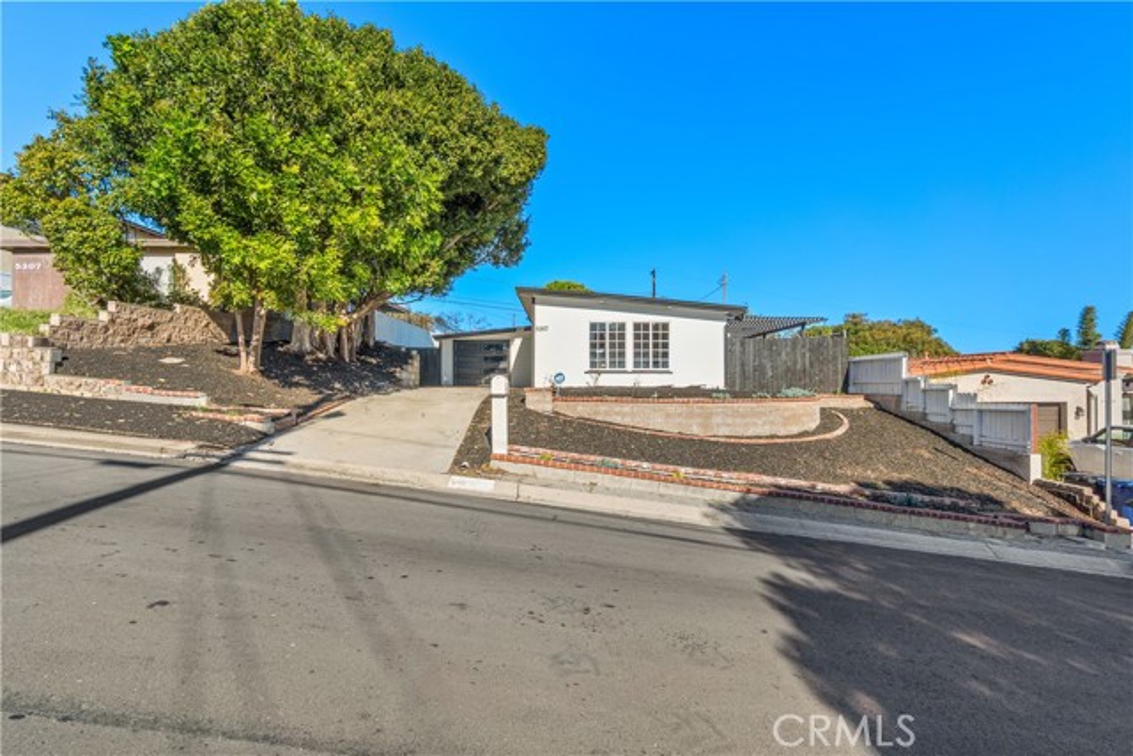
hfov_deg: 90.0
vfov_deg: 67.4
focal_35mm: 18
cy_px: 378
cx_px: 566
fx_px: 567
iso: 400
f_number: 8
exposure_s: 1/250
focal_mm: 12
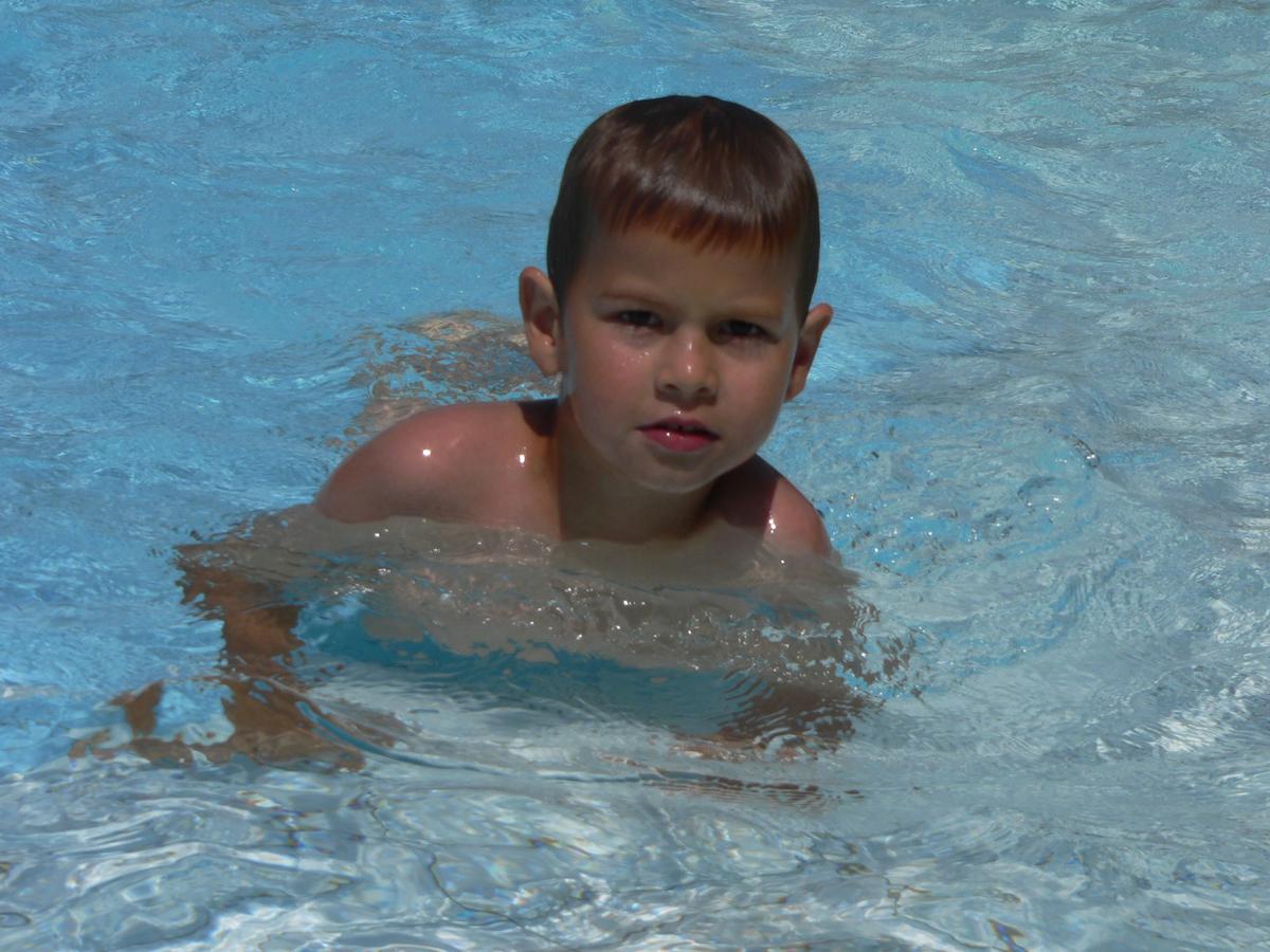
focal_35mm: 120
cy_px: 476
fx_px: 4403
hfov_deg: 16.4
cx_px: 635
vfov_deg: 12.3
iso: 80
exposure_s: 1/1000
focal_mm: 20
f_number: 6.5
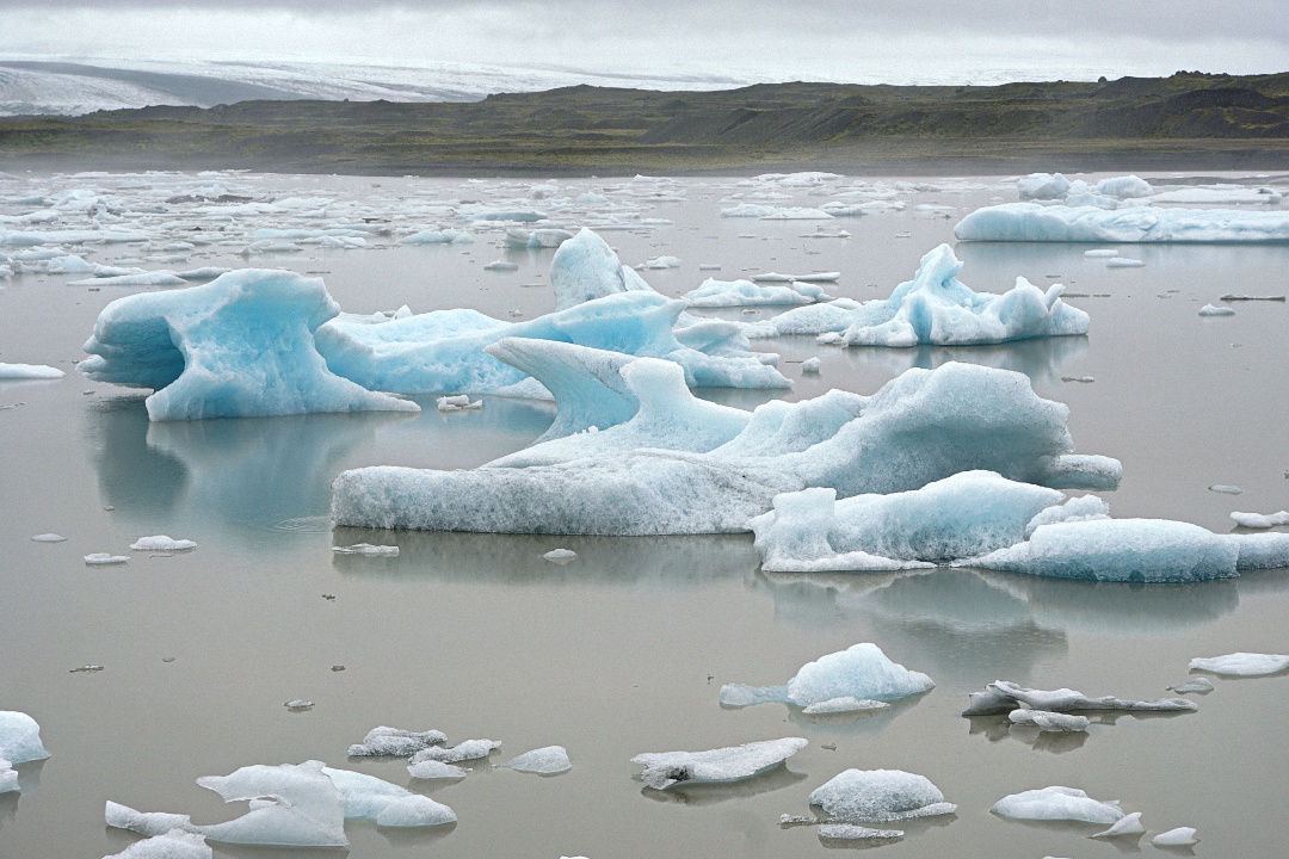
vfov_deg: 14.3
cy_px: 430
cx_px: 644
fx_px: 3437
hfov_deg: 21.2
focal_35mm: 96
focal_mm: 64
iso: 100
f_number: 8
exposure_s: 1/125
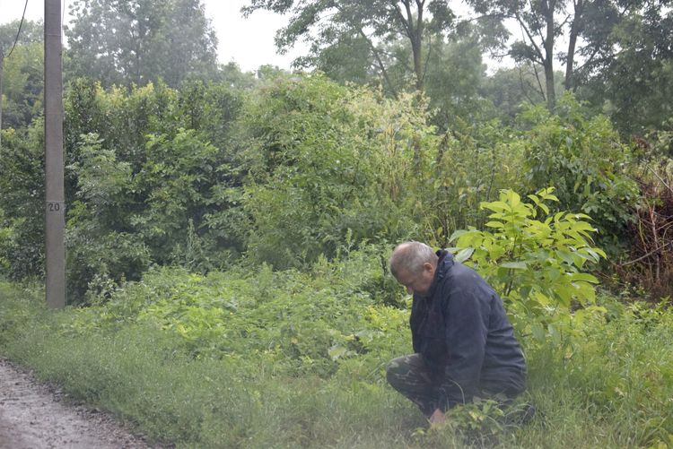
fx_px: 1543
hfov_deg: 24.6
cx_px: 336
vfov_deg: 16.6
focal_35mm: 82
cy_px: 224
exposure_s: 1/400
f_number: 5.6
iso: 800
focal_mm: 55
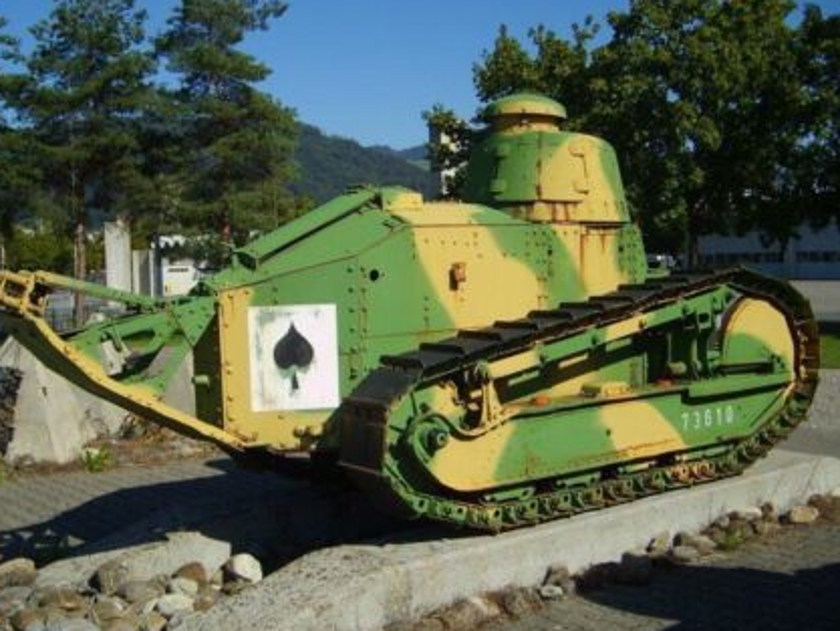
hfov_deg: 44.7
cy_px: 336
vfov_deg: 34.4
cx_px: 379
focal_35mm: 42
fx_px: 1019
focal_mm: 5.8
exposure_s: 1/180
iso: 50
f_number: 7.1
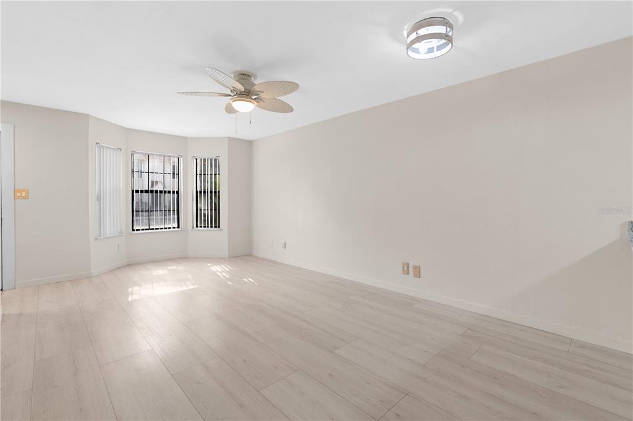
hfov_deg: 96.8
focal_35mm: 16
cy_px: 210
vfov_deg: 73.7
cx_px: 316
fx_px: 281
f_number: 9
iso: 200
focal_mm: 16
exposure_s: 1/1.25
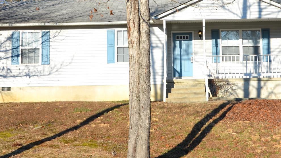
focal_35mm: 78
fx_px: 581
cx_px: 173
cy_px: 45
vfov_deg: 15.4
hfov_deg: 27.1
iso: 100
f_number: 8
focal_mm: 24
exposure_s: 1/250
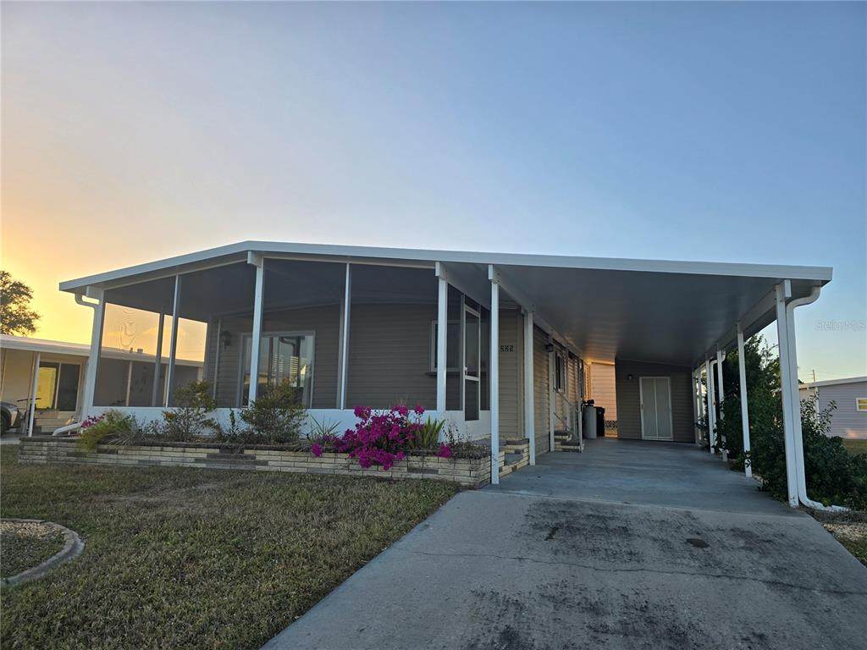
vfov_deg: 58.9
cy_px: 325
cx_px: 434
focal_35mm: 23
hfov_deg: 73.9
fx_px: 576
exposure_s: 1/472
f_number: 1.7
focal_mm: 6.3
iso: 12
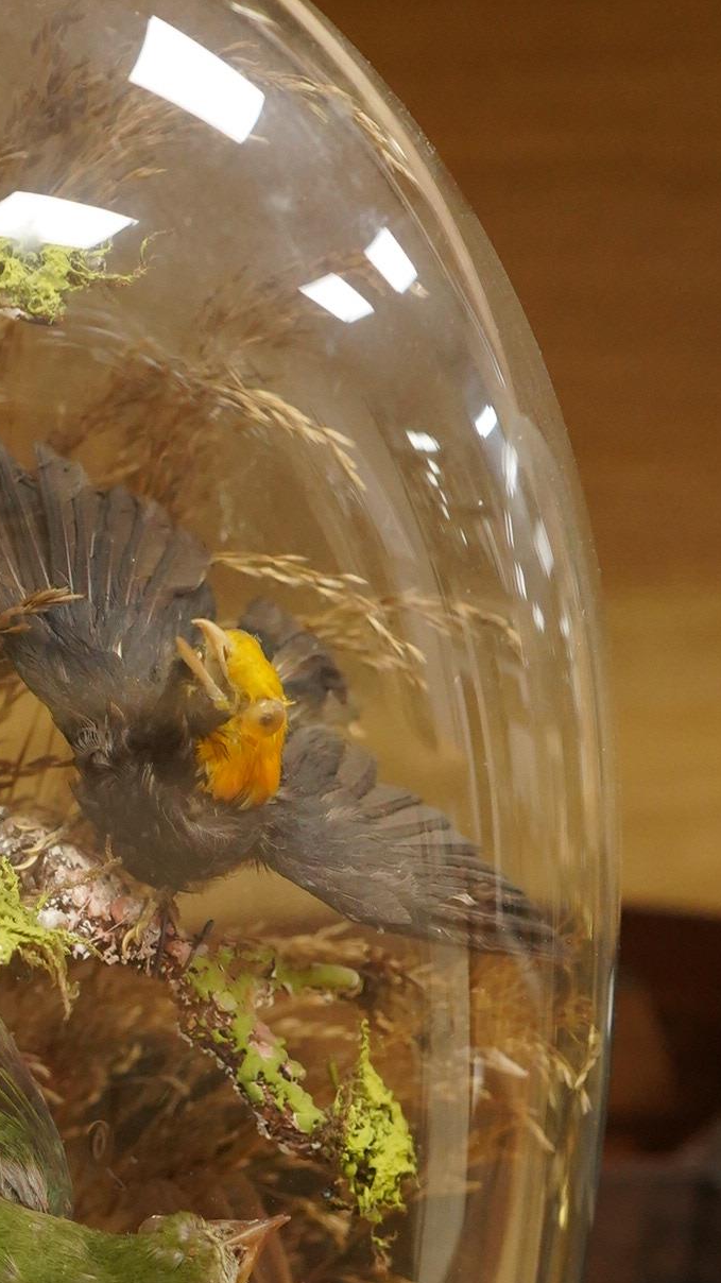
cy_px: 1136
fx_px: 2482
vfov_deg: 28.0
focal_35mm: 73
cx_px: -175
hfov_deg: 15.8
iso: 4000
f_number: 5
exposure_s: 1/200
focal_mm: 28
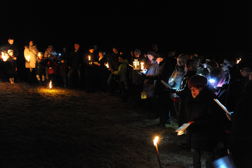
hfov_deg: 54.5
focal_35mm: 35
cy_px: 84
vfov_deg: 37.8
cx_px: 126
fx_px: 245
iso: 6400
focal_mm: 35
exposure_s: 1/50
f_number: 3.2
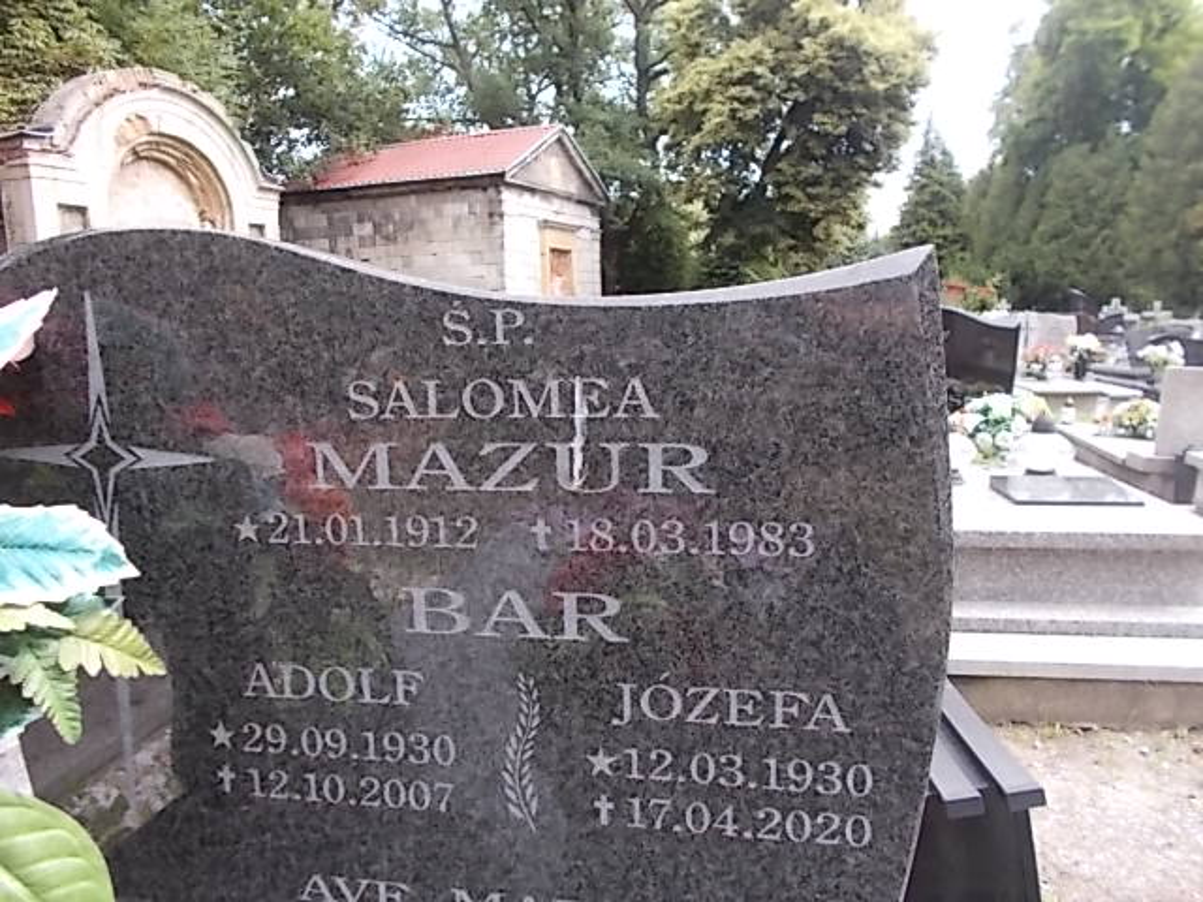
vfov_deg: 53.1
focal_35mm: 26
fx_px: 904
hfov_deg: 67.3
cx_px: 602
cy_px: 451
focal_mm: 4.6
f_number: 3.2
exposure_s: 1/125
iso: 80
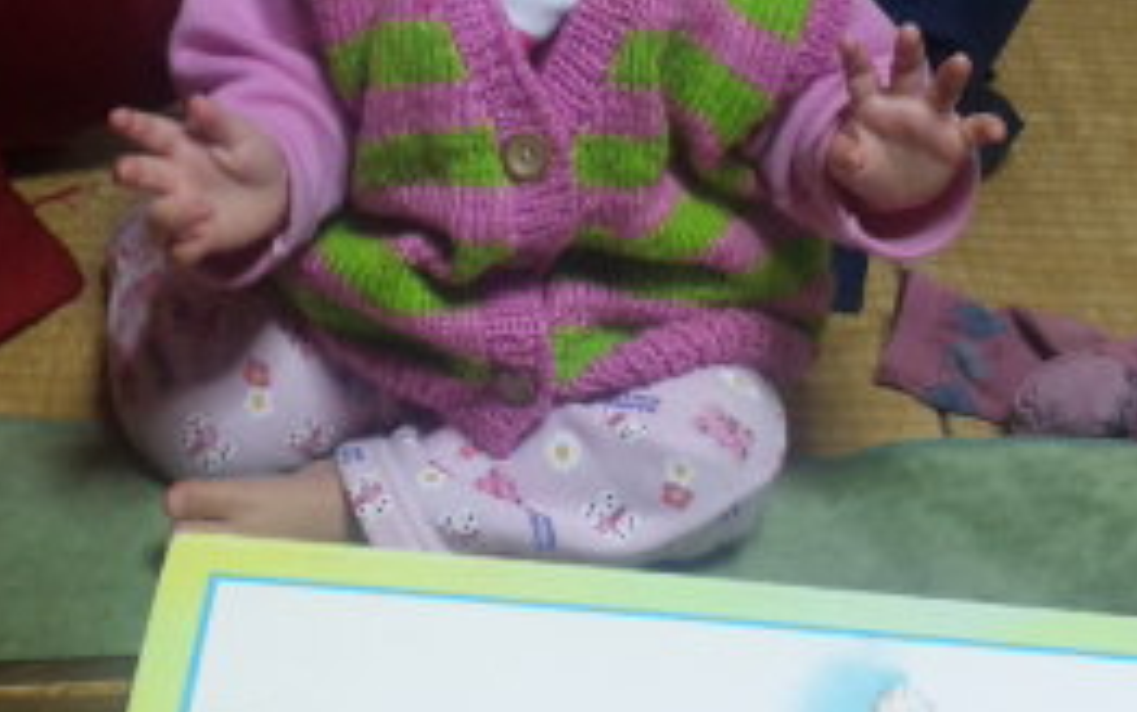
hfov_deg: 27.5
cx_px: 590
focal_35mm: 75
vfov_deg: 17.1
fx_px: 2325
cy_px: 65
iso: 100
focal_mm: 4.82
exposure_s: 1/9.09
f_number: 2.8
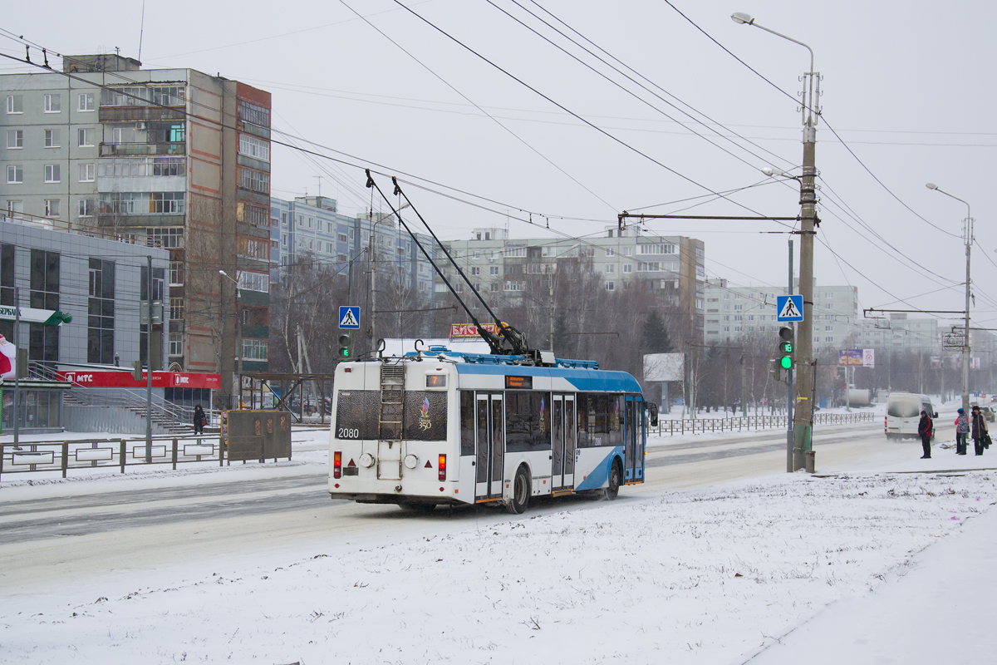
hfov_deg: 31.9
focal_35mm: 63
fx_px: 1745
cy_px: 332
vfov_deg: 21.6
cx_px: 498
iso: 400
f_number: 6.3
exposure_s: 1/800
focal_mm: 42
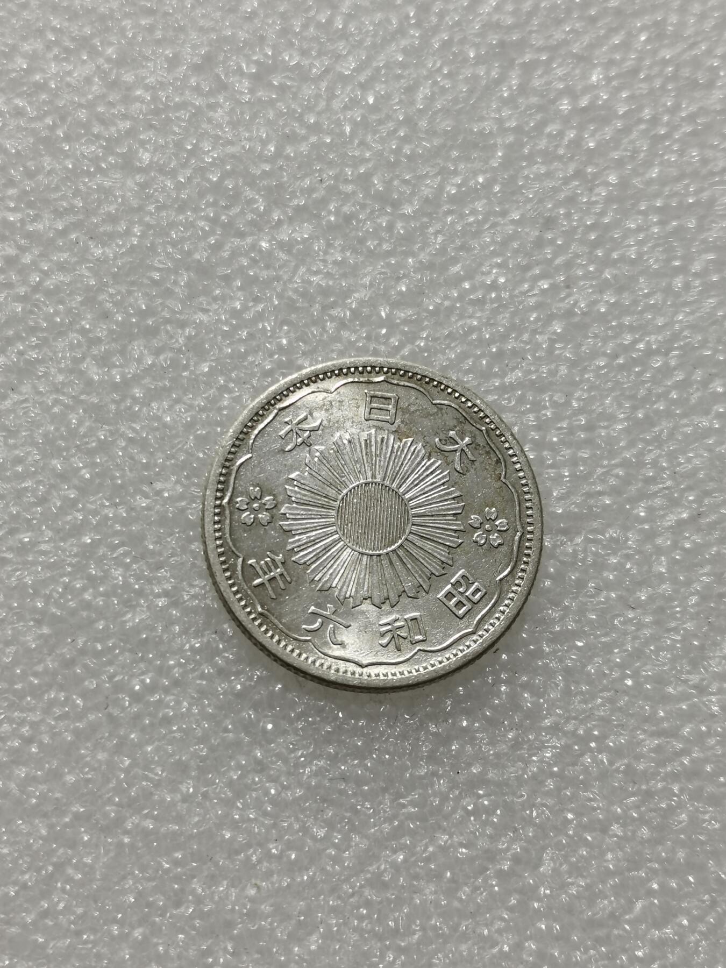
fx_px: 1846
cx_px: 363
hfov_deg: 22.3
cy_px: 484
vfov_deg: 29.4
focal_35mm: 66
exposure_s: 1/100
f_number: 1.8
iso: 64
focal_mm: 5.58
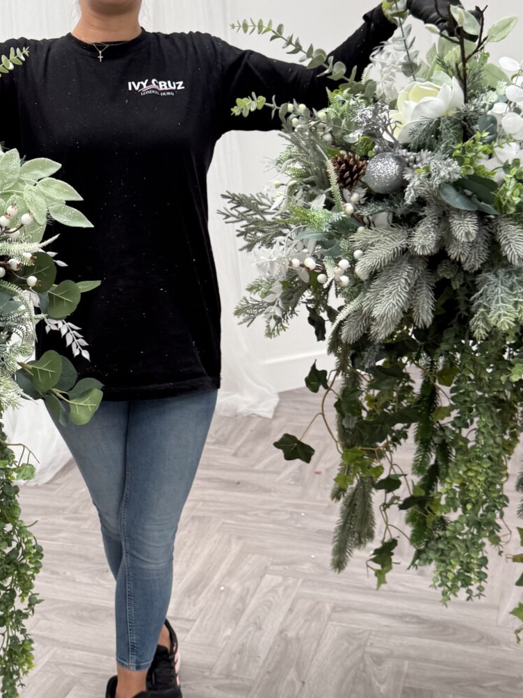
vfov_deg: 38.9
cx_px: 157
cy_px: 367
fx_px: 987
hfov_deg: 29.4
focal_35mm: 49
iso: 50
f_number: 1.78
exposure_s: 1/139
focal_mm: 6.76
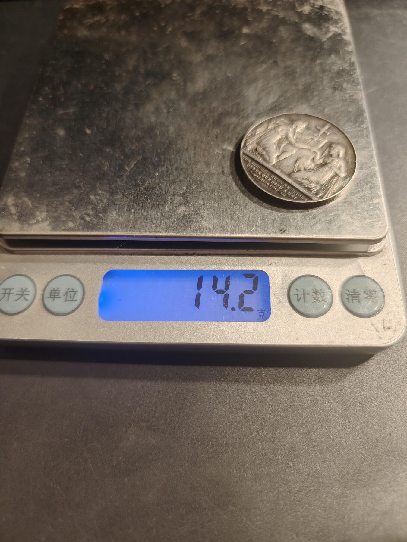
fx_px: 361
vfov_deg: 73.9
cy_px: 271
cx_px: 204
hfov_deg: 58.9
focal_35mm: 23
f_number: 1.6
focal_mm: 6.06
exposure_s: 1/100
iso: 125
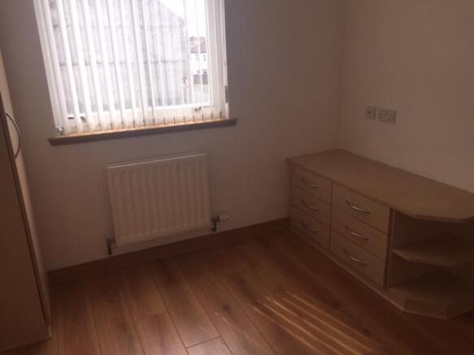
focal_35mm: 29
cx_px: 237
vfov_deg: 48.2
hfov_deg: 61.7
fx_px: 397
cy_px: 178
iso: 32
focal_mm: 4.15
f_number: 2.2
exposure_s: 1/184
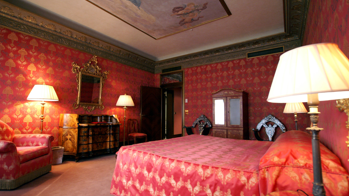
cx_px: 175
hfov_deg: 94.2
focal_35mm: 18
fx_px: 162
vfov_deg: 62.3
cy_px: 105
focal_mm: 11
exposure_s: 1/25
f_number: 4.5
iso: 800
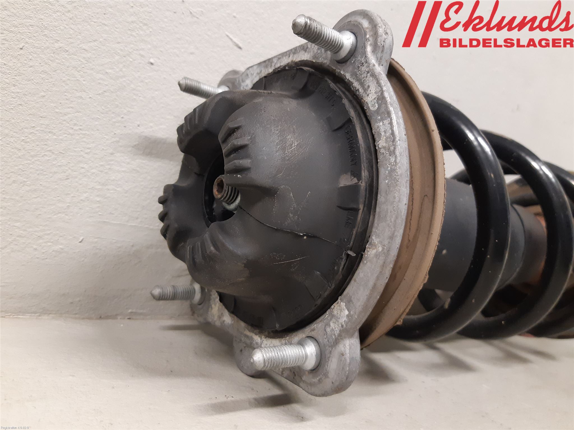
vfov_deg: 53.1
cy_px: 215
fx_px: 431
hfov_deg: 67.3
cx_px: 287
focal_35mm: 26
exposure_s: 1/33
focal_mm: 3.93
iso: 250
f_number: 1.7
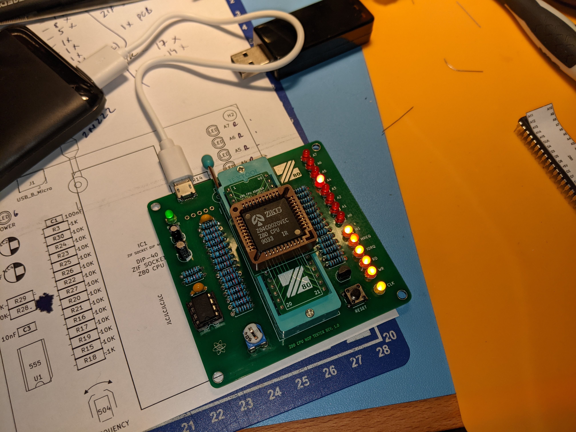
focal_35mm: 27
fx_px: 449
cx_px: 288
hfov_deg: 65.3
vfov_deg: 51.4
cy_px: 216
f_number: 1.8
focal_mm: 4.44
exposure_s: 1/136
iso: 49
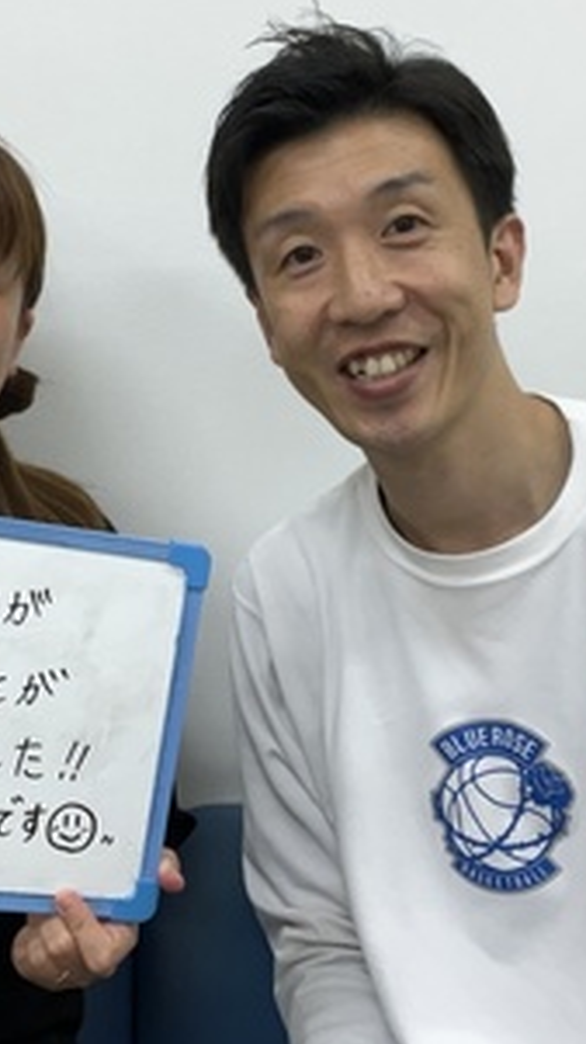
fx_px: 1245
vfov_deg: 45.2
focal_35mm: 45
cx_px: 187
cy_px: 401
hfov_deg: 26.3
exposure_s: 1/50
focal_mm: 2.71
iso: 100
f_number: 2.2
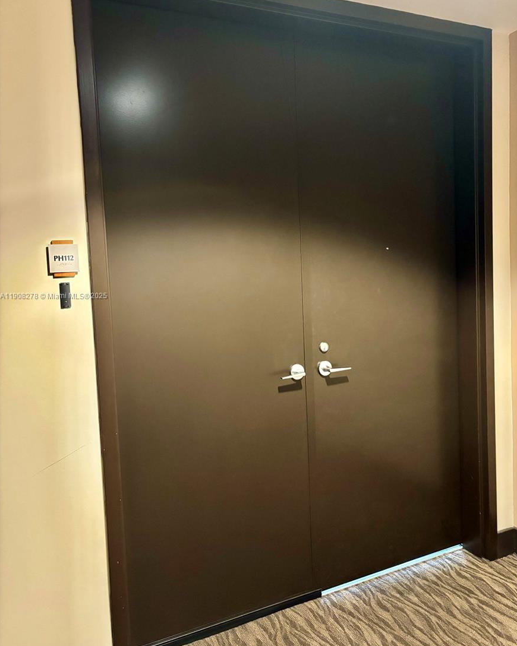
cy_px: 296
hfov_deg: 51.5
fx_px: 536
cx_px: 266
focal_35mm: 28
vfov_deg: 62.1
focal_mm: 5.96
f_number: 1.6
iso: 640
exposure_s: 1/30
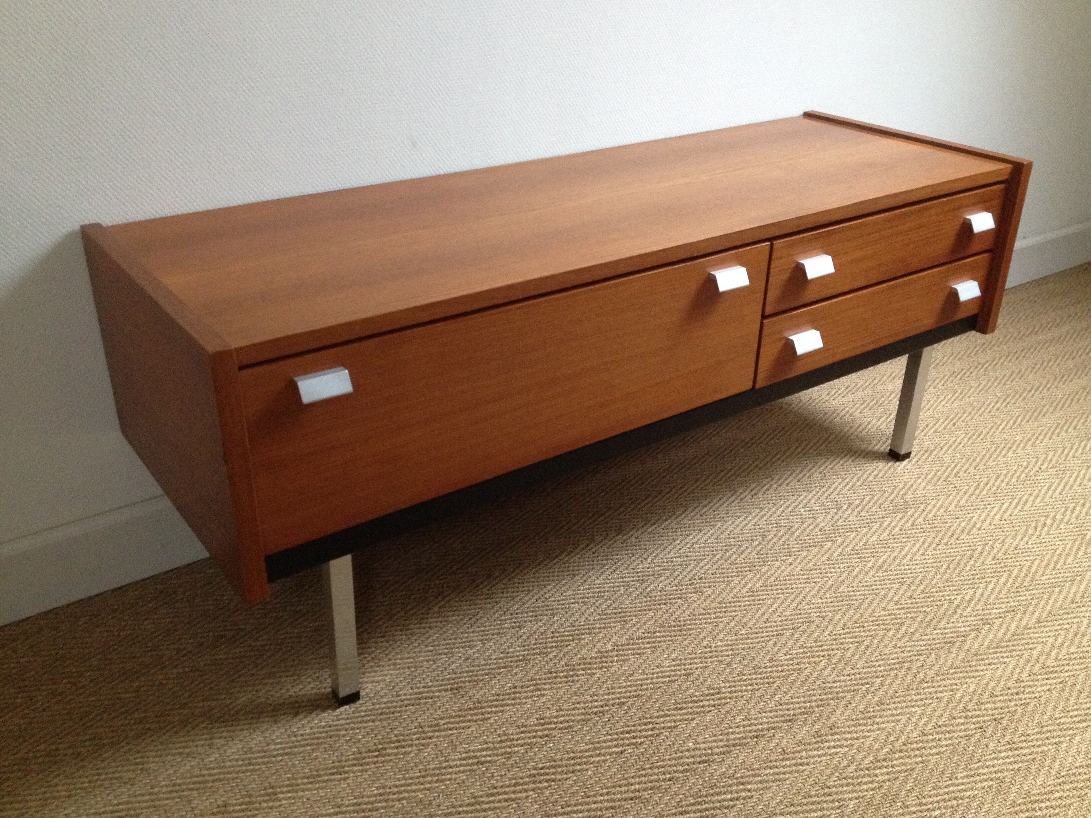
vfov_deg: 40.7
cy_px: 409
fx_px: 1103
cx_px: 546
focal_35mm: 35
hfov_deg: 52.6
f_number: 2.4
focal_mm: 4.28
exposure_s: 1/17
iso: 400
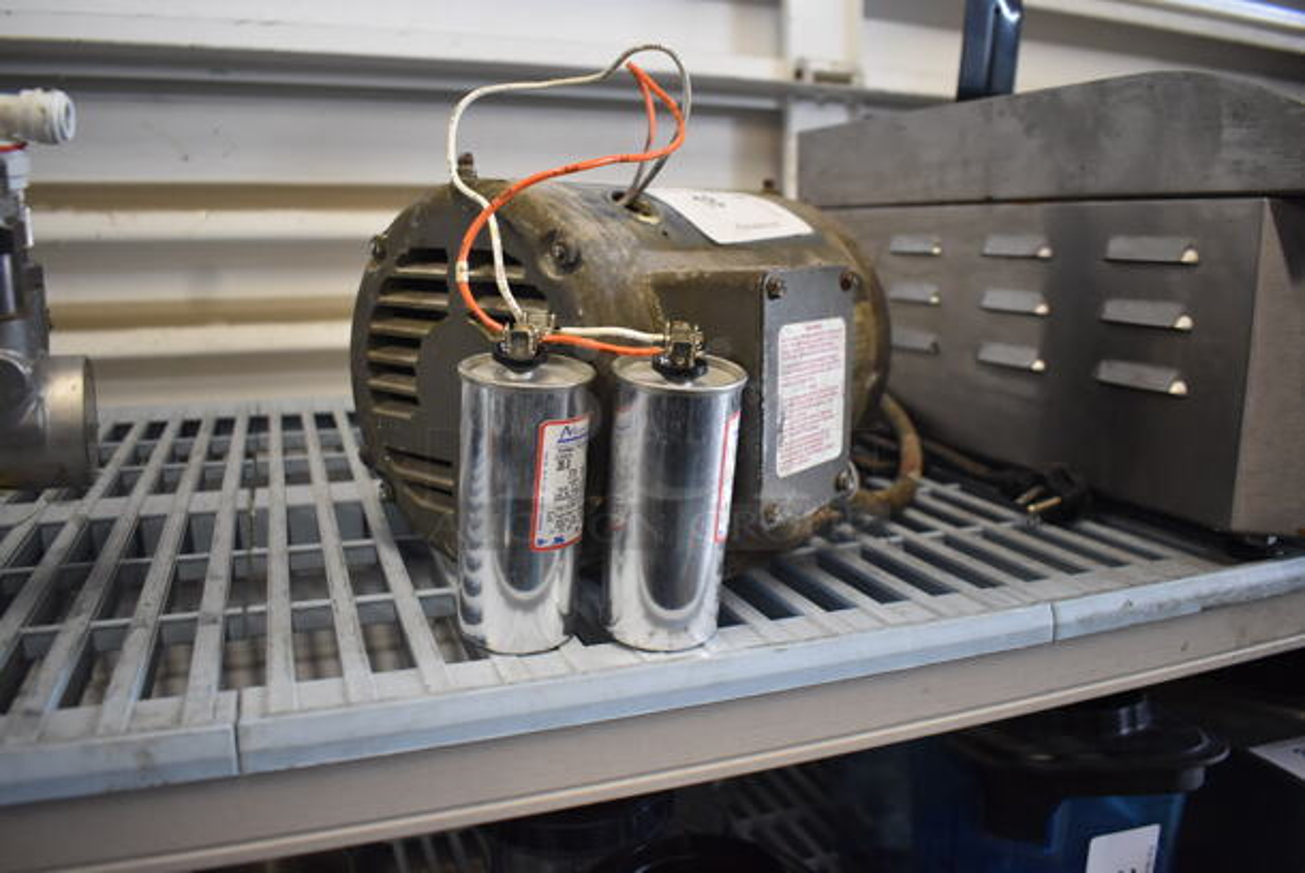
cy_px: 436
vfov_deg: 48.0
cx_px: 652
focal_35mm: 27
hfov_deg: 67.3
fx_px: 980
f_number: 3.5
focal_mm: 18
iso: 1400
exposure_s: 1/125
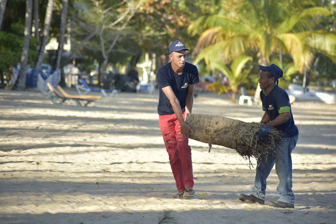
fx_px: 1587
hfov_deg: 12.1
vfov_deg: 8.1
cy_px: 112
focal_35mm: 170
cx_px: 168
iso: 200
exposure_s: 1/500
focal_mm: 170
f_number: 4.5
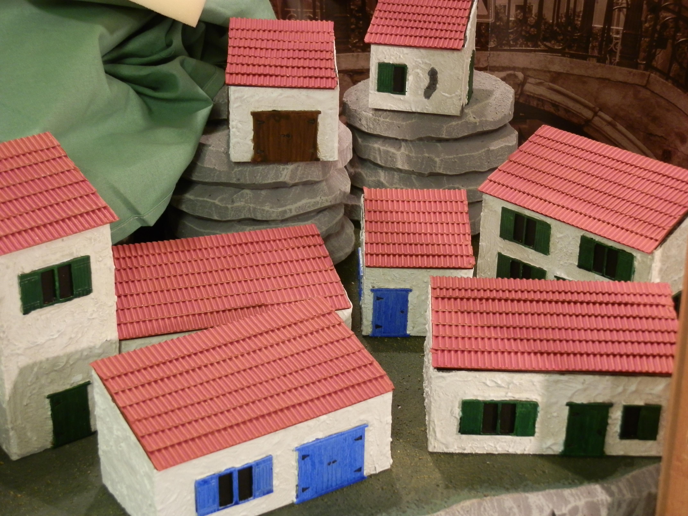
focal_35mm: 61
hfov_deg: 31.7
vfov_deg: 24.0
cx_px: 344
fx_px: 1212
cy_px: 258
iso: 200
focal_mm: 10.99
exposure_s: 1/8
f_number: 3.7
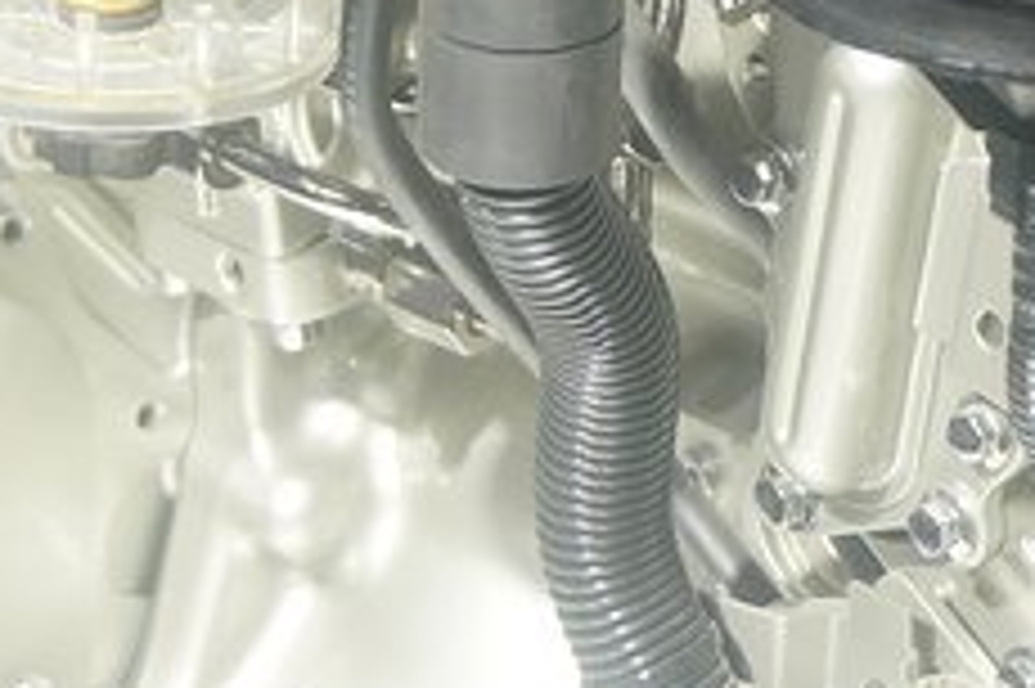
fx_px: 5688
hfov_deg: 10.4
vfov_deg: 6.8
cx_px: 392
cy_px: -353
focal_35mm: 198
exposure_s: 1/60
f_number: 5.6
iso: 250
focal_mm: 38
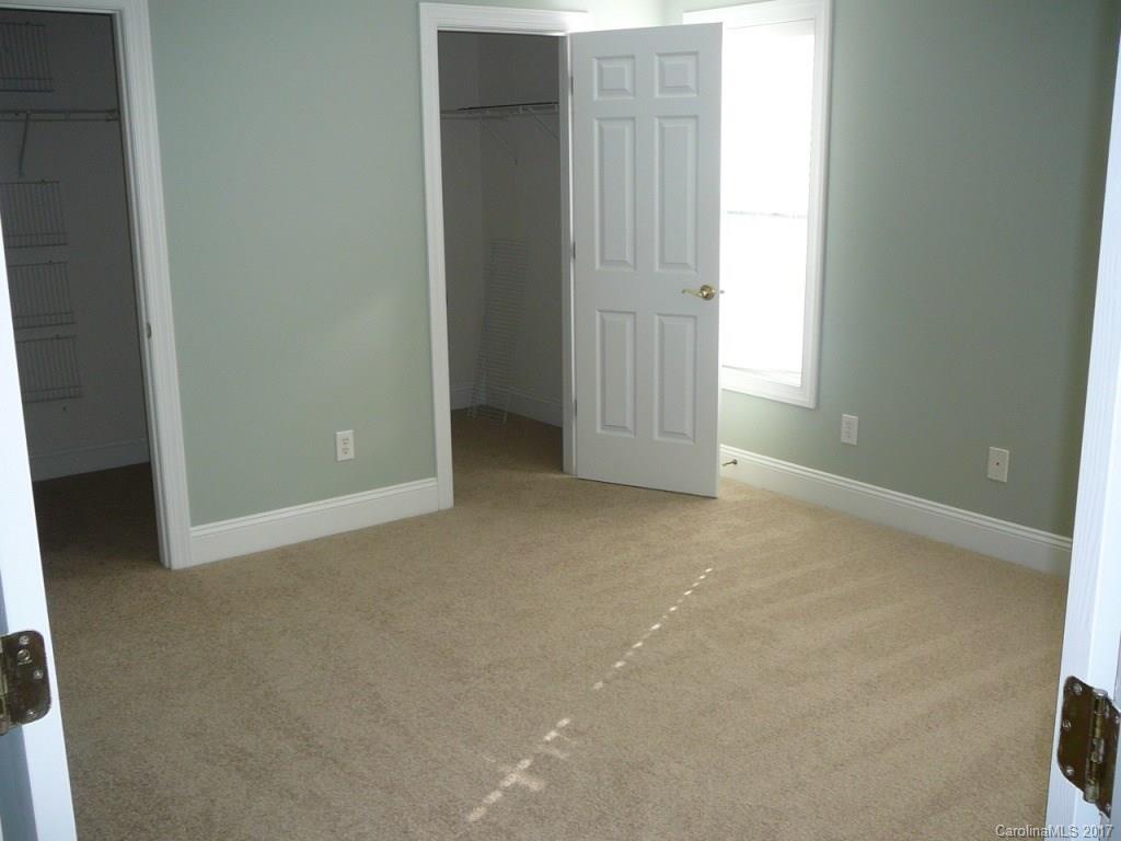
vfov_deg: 40.7
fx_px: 1133
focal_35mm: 35
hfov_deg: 52.6
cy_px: 420
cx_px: 560
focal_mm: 5.2
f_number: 2.8
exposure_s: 1/60
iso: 80
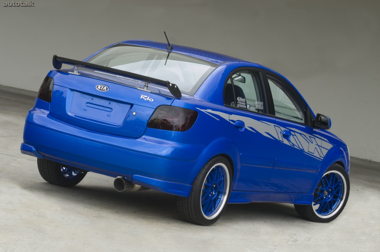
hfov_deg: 14.9
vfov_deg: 9.9
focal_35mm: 138
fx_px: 1456
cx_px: 190
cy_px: 126
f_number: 22
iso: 200
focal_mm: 92
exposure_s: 1/2.5
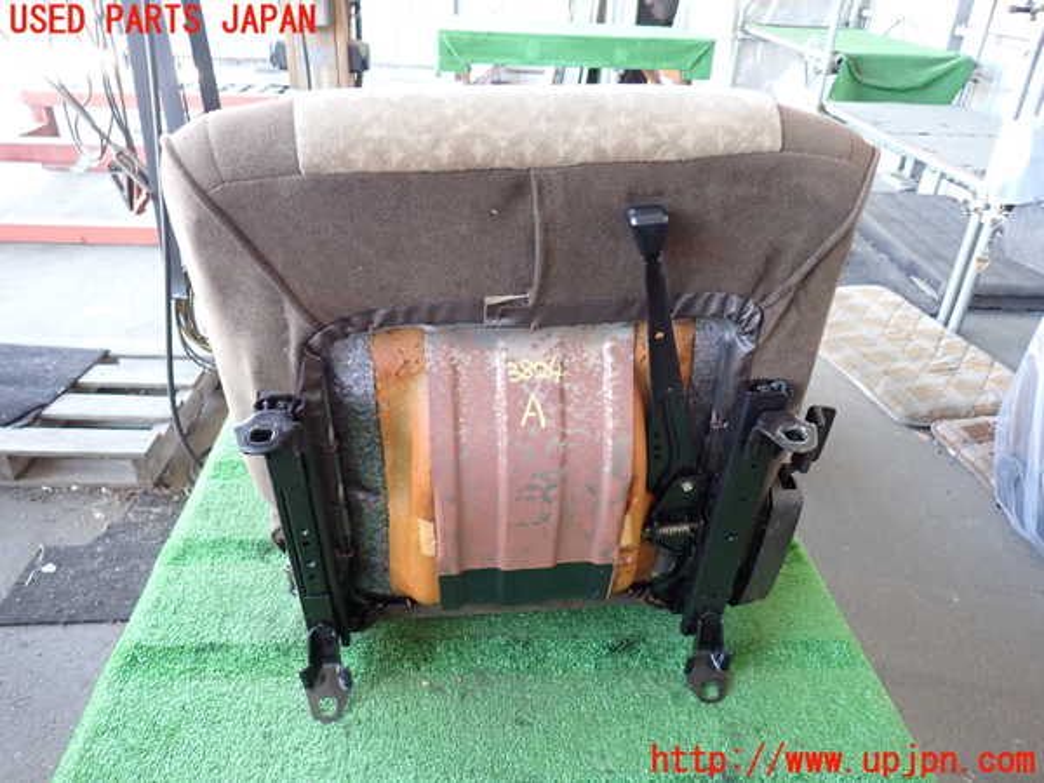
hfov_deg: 69.4
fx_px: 754
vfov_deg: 54.9
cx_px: 522
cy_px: 392
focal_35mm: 25
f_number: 2
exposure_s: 1/30
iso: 200
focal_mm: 4.5
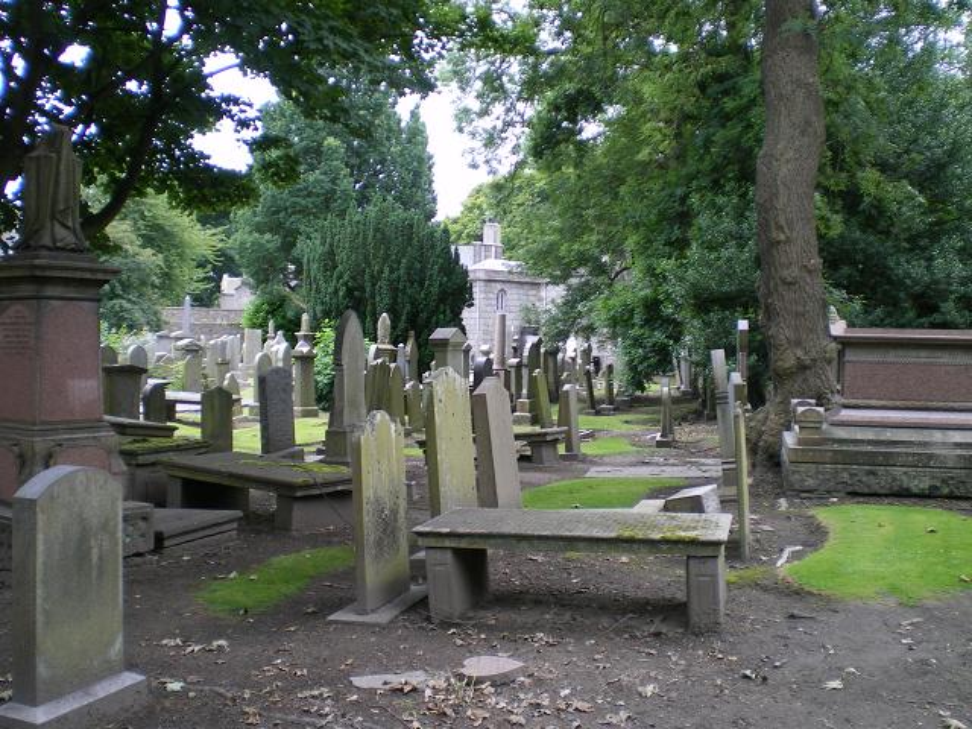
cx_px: 486
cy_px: 364
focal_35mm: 38
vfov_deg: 37.7
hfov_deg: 49.0
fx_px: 1067
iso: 64
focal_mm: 6.3
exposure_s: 1/50
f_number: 3.1
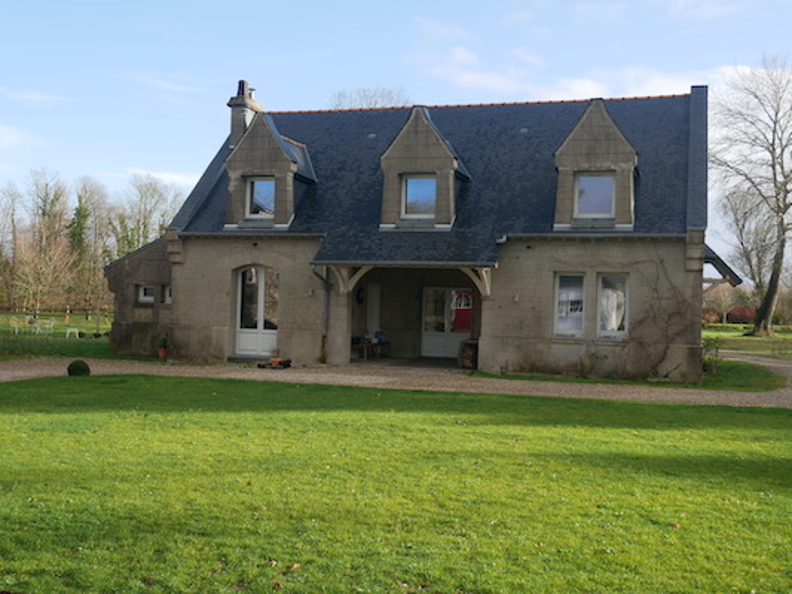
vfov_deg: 36.0
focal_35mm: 40
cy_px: 297
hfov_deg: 46.8
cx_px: 396
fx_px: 915
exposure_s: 1/200
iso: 200
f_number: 6.3
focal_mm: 20
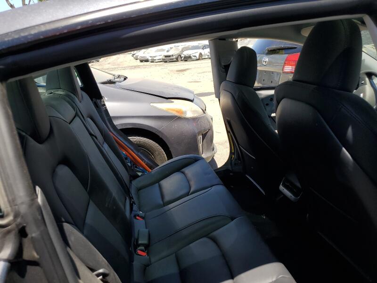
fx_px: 283
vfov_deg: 53.1
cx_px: 188
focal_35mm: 26
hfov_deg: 67.3
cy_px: 142
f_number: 1.5
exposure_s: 1/1250
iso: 50
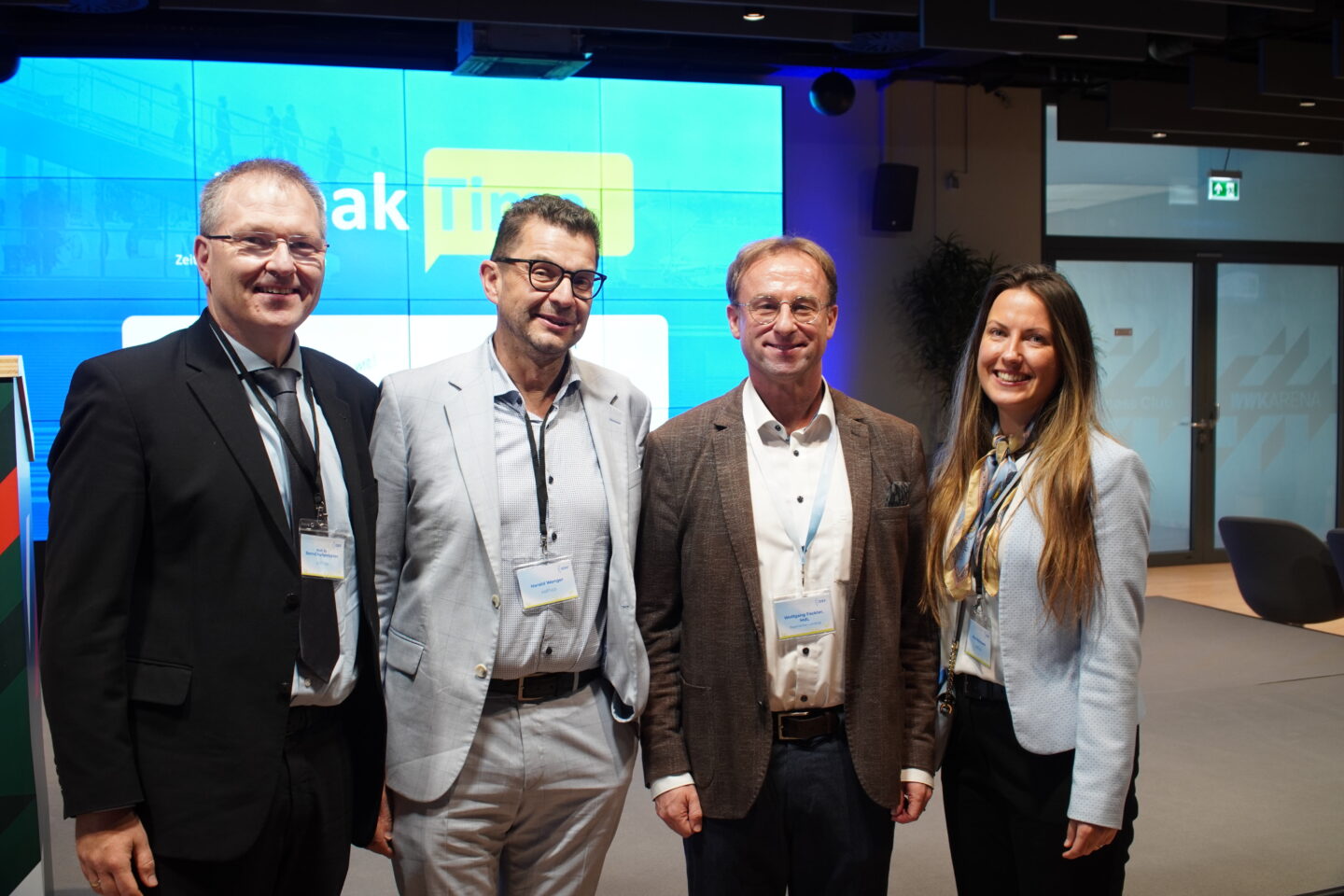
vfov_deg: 34.2
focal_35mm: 39
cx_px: 672
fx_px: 1456
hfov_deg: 49.6
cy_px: 448
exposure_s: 1/40
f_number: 5
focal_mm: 26
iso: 500
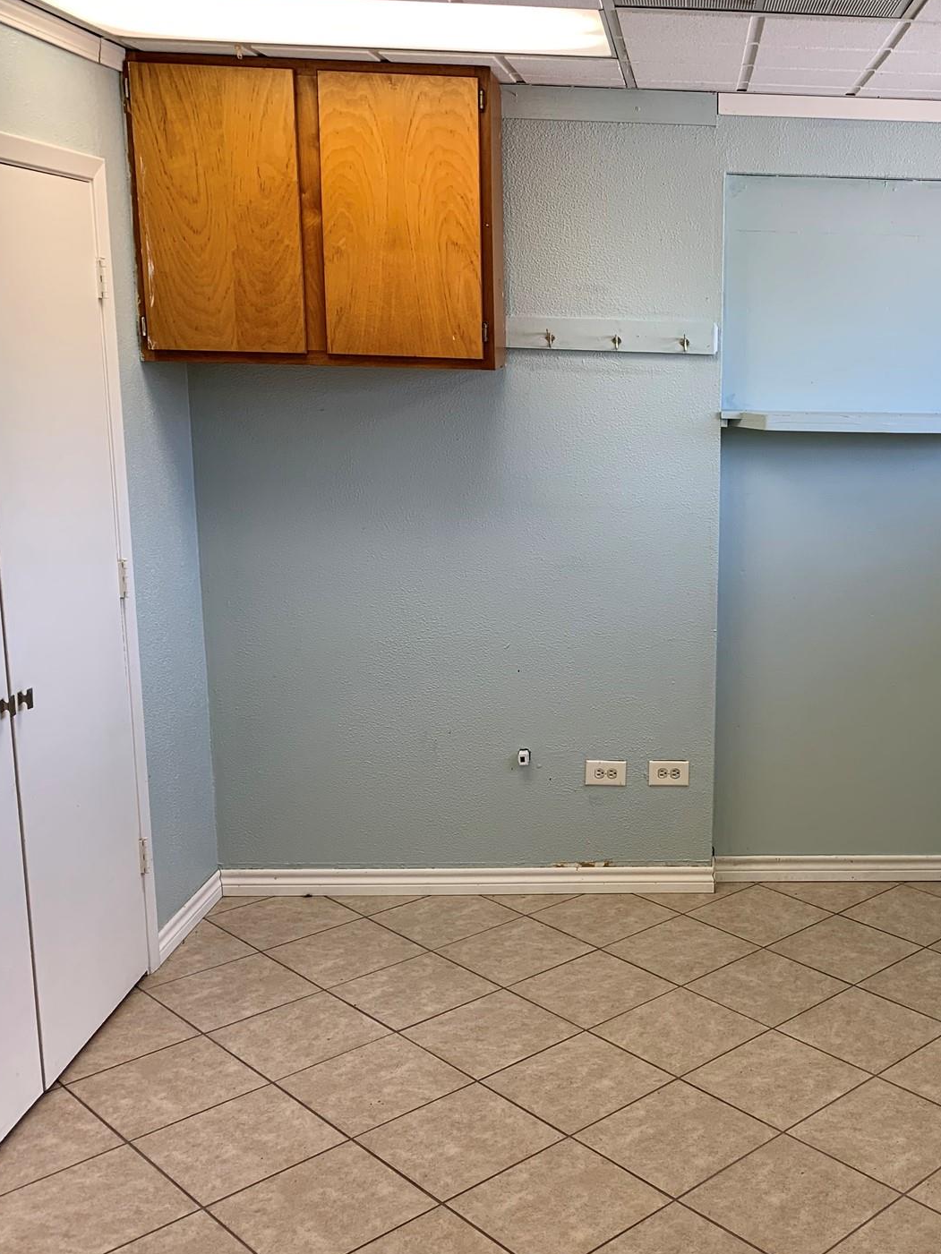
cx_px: 775
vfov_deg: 49.0
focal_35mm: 38
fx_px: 1377
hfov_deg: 36.2
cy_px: 636
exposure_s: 1/120
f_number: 1.8
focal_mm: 4.25
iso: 32
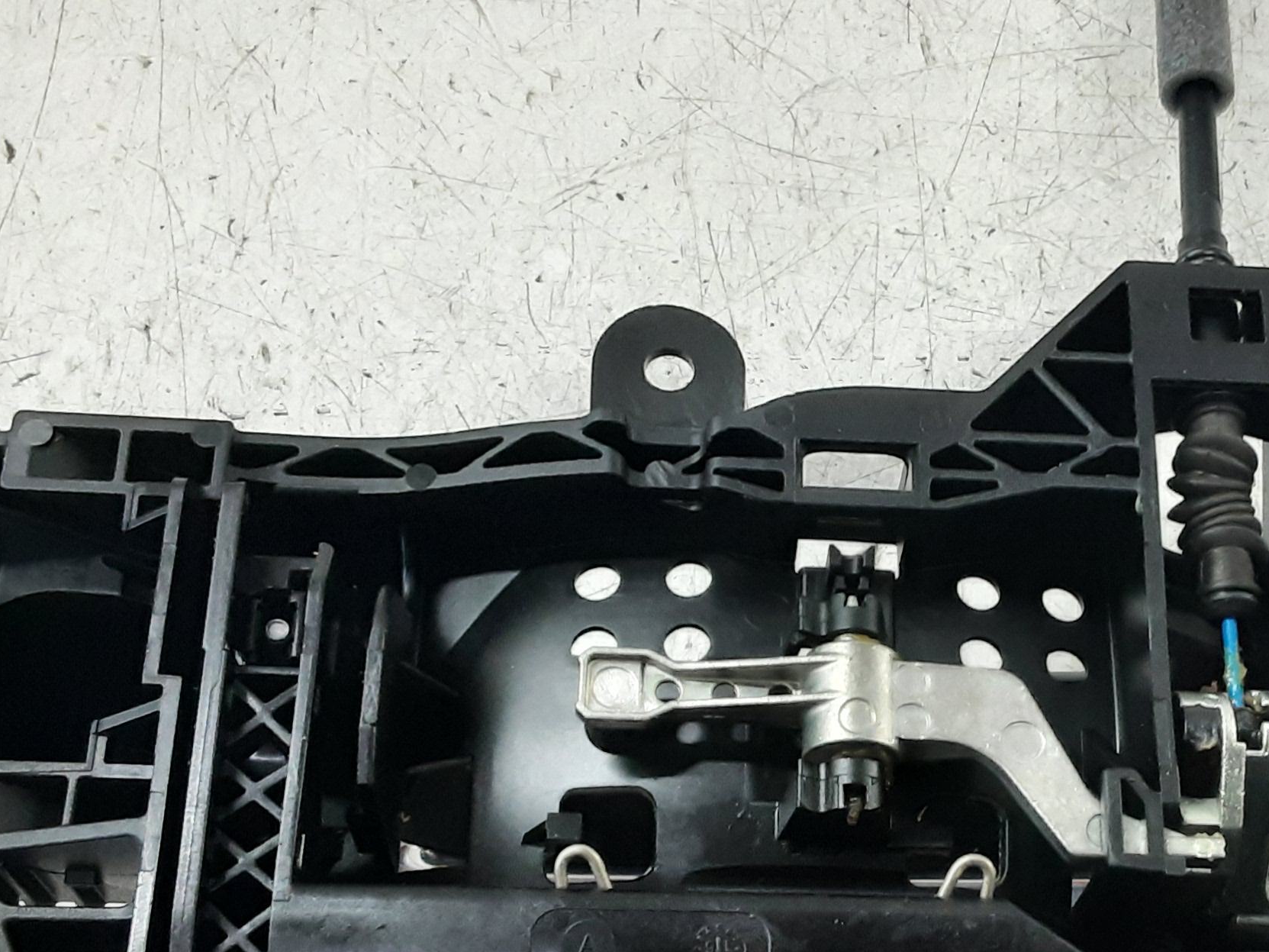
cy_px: 763
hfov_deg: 35.8
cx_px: 852
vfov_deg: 27.0
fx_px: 1943
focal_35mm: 53
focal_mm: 2.91
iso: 200
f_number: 1.9
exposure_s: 1/50
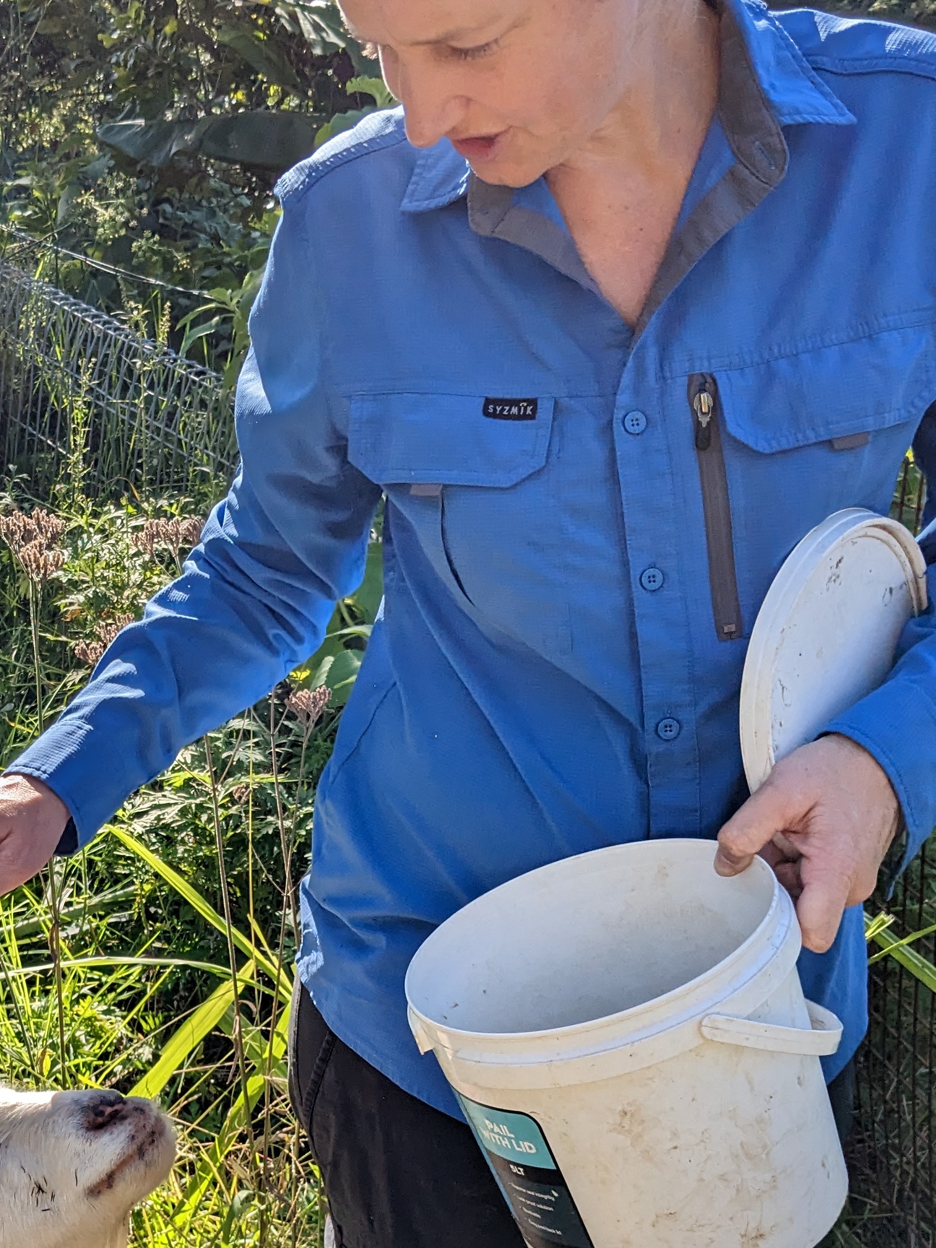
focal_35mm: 54
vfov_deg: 35.2
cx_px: 89
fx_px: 1947
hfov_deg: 26.1
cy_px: 839
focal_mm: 4.38
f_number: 1.73
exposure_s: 1/2128
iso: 53
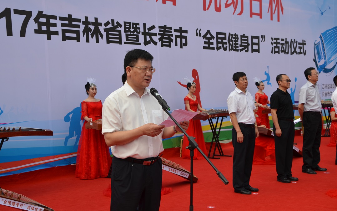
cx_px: 168
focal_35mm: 54
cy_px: 110
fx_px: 492
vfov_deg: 24.2
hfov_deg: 37.8
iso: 180
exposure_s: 1/250
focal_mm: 35
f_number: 8
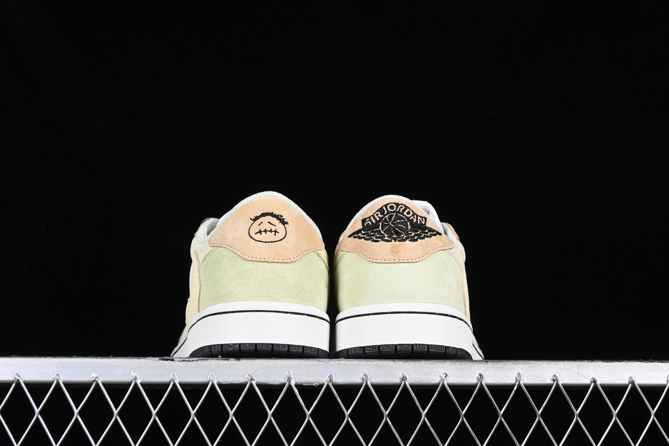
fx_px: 1394
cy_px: 223
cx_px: 334
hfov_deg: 27.0
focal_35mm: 75
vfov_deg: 18.2
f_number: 7.1
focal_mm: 50
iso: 160
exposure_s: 1/80
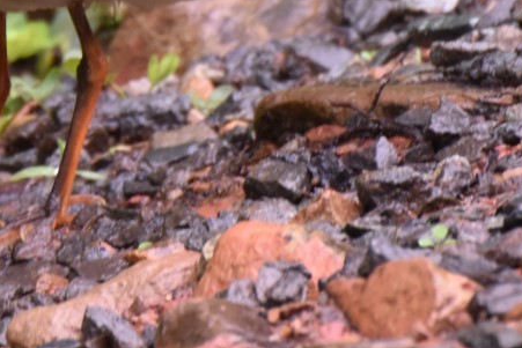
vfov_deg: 0.9
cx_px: -82
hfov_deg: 1.3
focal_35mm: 1615
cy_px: -118
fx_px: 23424
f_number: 6.3
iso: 640
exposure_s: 1/125
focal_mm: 300
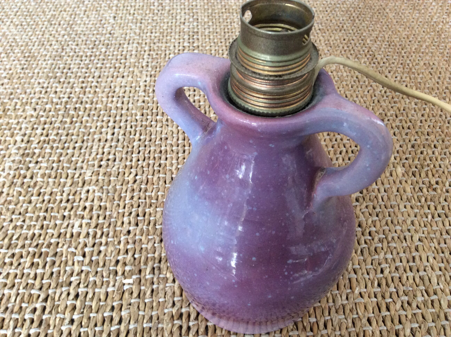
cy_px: 168
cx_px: 226
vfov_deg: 44.1
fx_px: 416
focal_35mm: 32
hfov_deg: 56.9
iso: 125
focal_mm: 3.3
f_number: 2.4
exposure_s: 1/25
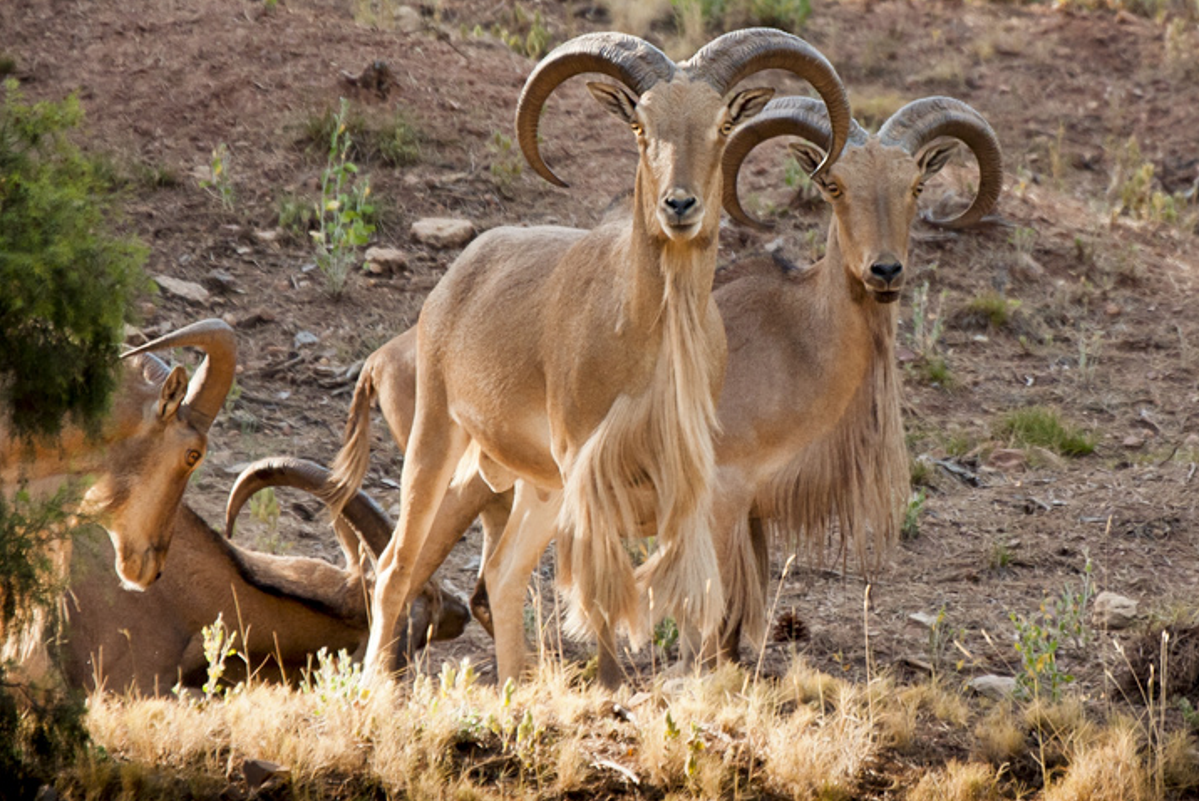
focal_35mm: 712
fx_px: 23722
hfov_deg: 2.9
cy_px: 346
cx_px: 533
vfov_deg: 1.9
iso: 800
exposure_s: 1/400
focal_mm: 400
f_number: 5.6
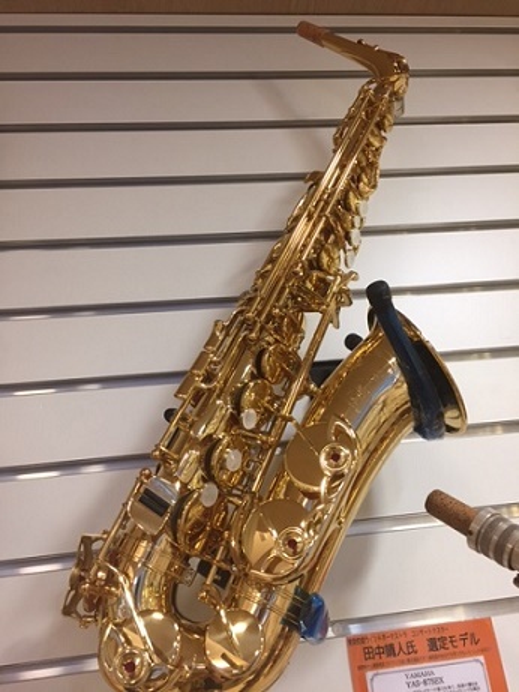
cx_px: 260
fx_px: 579
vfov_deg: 61.6
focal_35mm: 29
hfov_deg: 48.2
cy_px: 346
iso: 64
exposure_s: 1/30
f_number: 2.2
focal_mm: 4.15
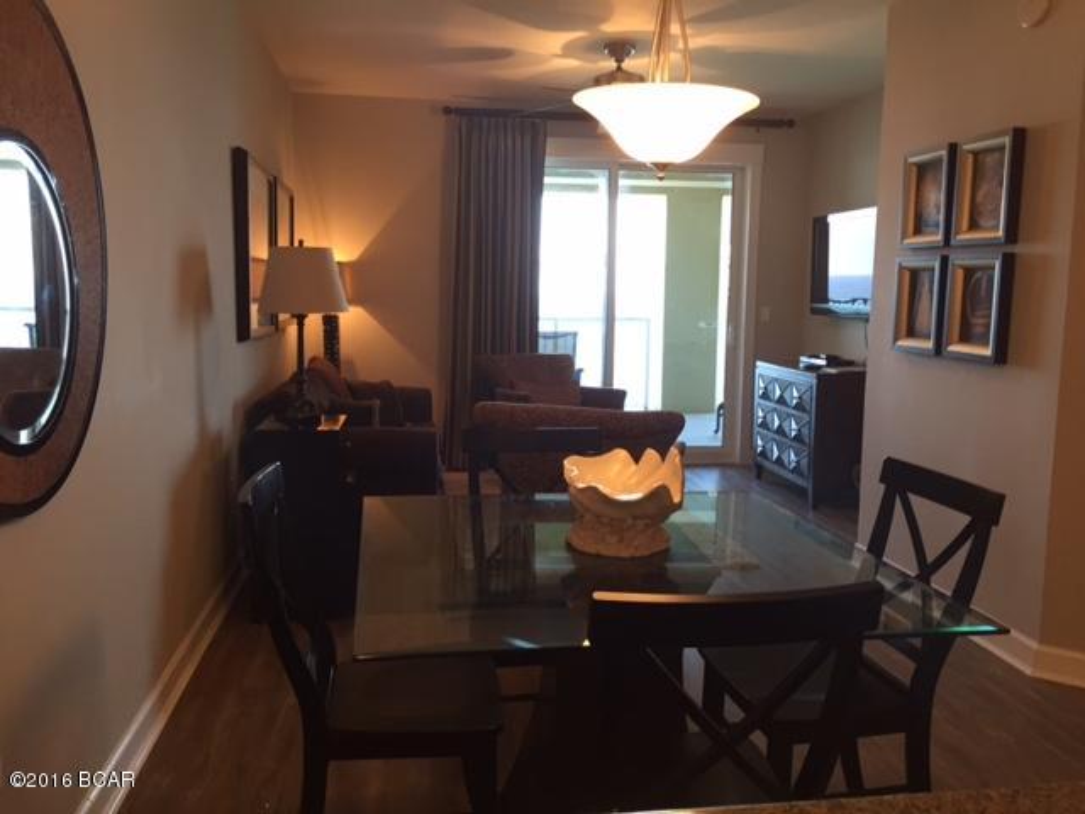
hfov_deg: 61.7
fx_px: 909
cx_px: 542
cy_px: 407
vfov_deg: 48.2
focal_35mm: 29
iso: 80
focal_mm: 4.15
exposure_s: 1/30
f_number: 2.2
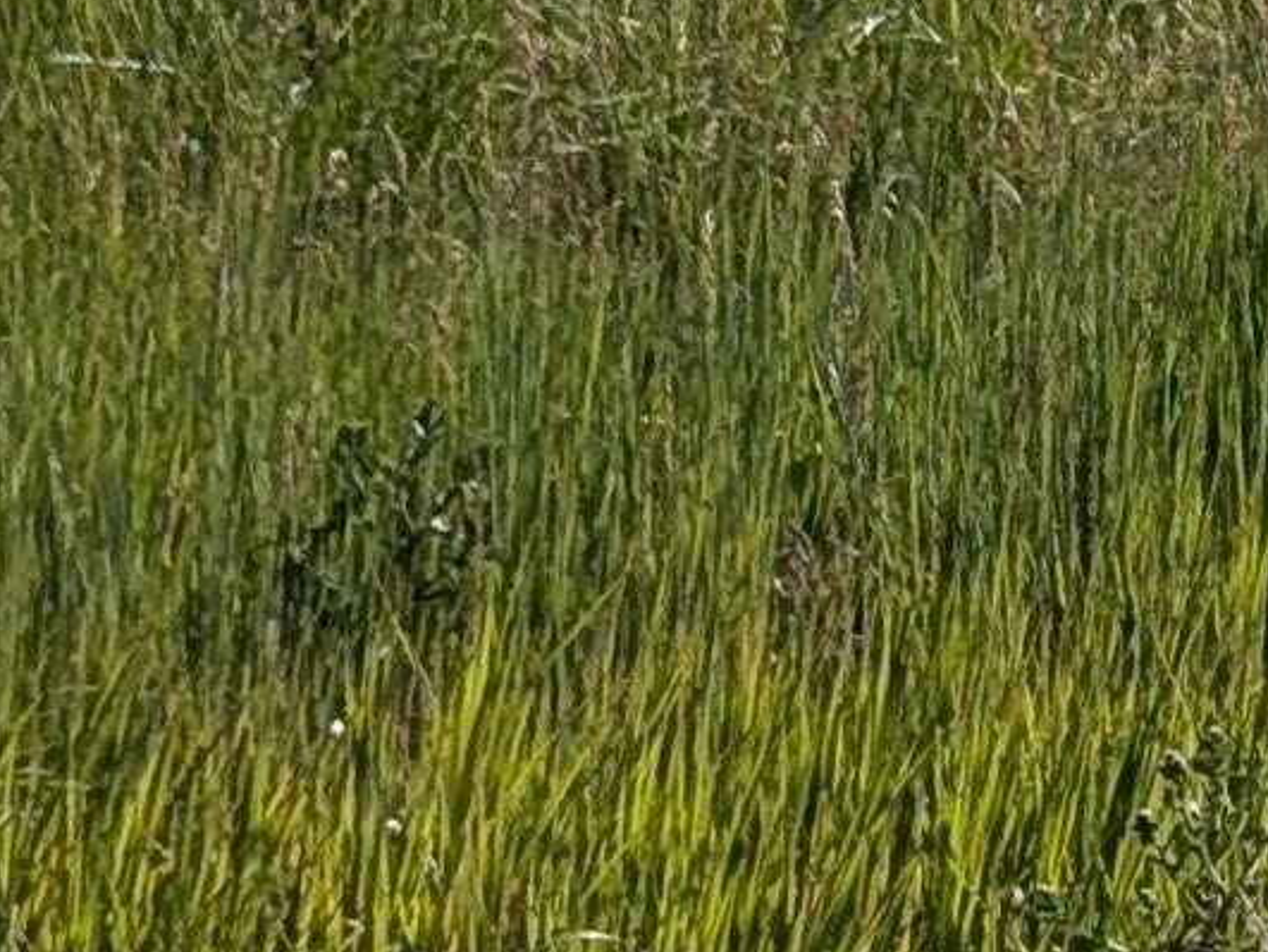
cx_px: 1738
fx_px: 10154
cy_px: -895
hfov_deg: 7.1
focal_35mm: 277
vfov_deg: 5.3
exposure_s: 1/1835
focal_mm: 6.9
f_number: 1.68
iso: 21
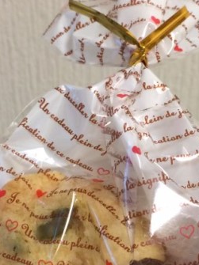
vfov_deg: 27.3
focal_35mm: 71
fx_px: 545
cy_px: 161
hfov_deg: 20.6
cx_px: 133
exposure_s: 1/33
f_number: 2.2
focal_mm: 4.12
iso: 125
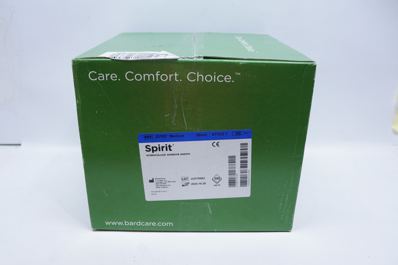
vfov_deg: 43.5
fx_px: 331
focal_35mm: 30
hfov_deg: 62.0
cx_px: 199
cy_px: 132
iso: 800
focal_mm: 20
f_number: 4.5
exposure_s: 1/100
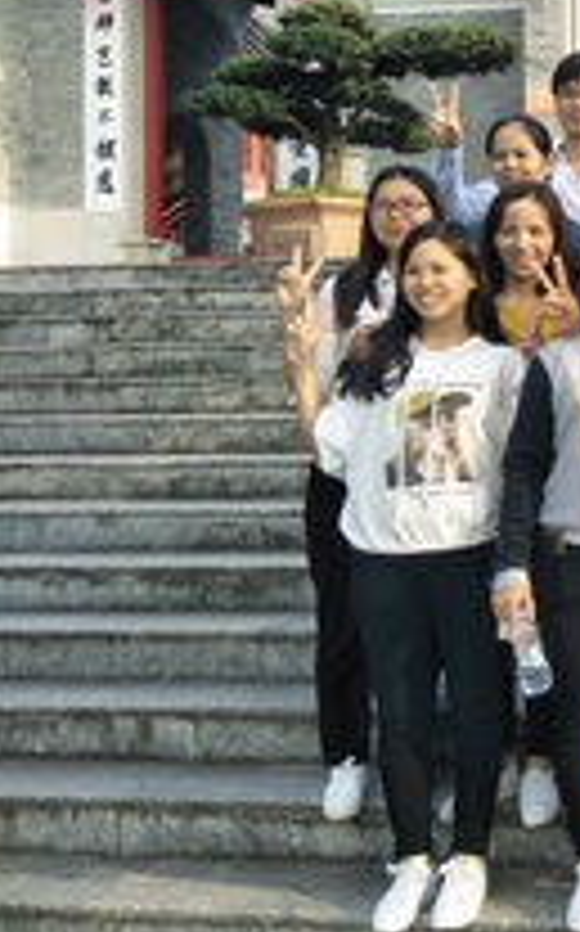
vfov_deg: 47.9
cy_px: 356
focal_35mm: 41
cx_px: 895
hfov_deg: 23.9
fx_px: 1039
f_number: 2.2
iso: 49
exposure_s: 1/284
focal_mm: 3.46
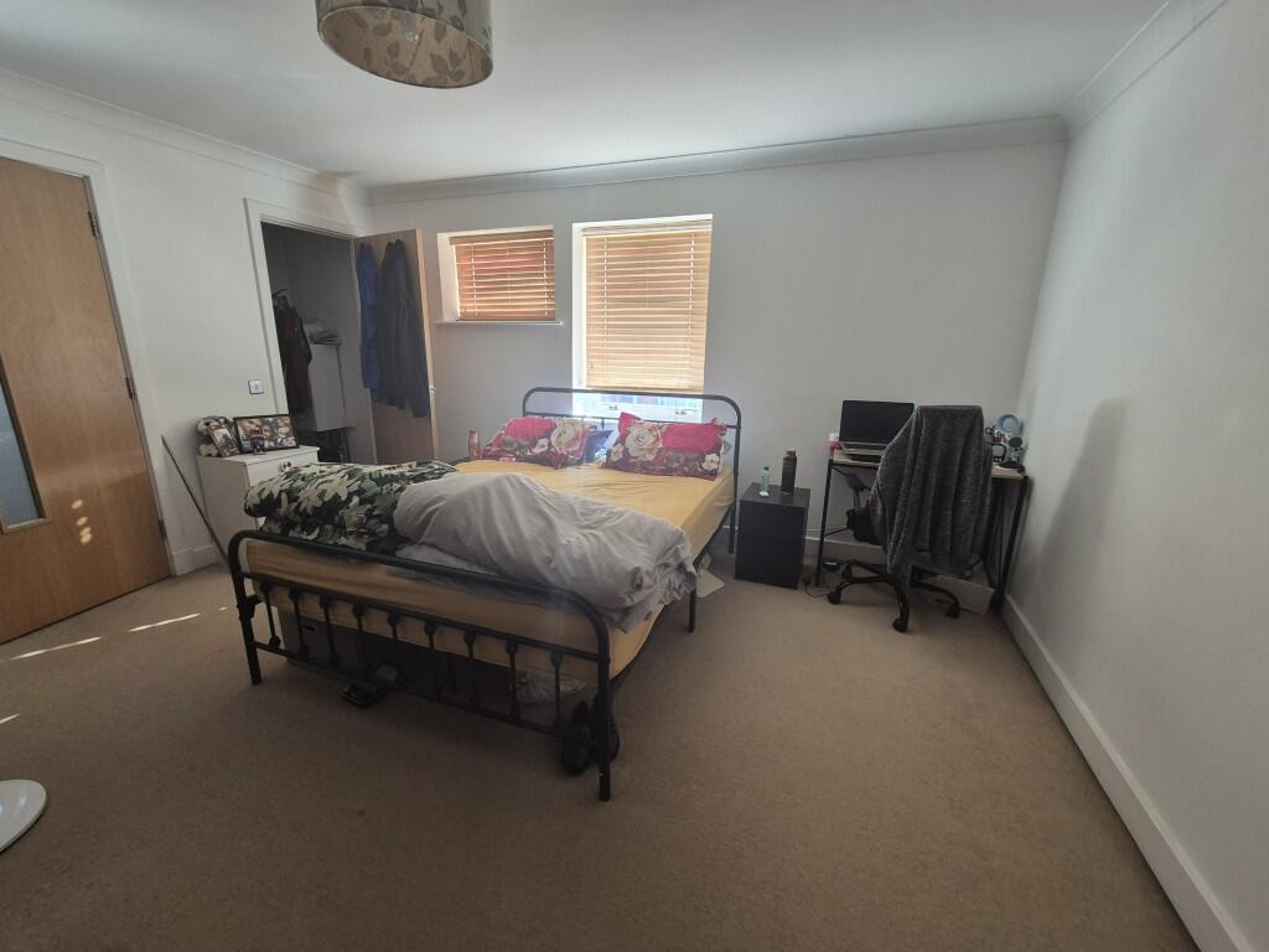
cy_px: 476
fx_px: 477
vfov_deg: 89.9
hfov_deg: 106.2
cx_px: 634
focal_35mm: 13
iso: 160
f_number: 2.2
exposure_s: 1/50
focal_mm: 2.2
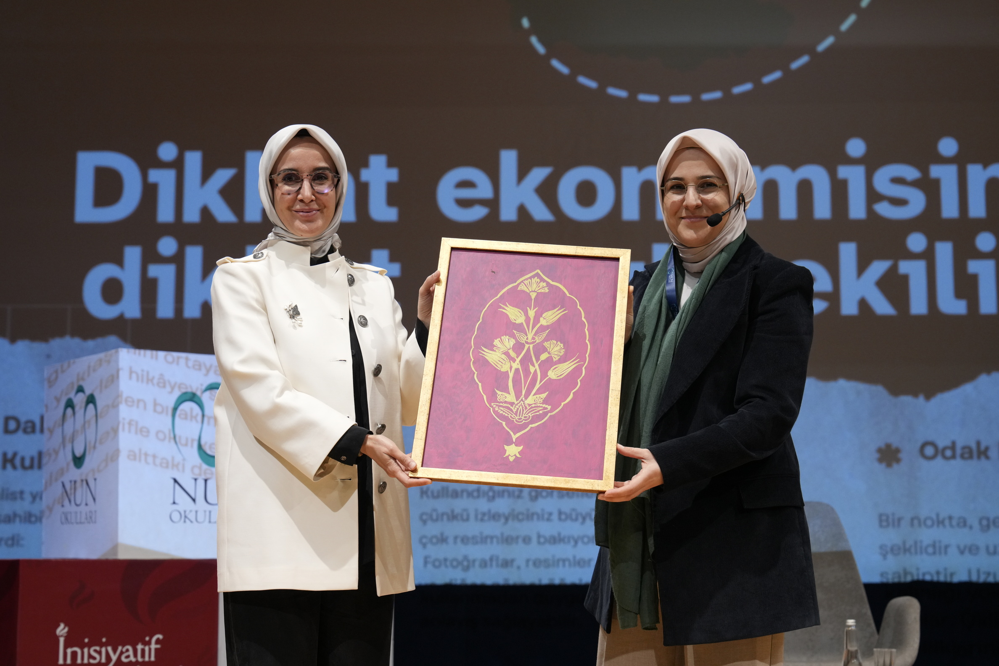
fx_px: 1637
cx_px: 500
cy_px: 333
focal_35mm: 59
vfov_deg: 23.0
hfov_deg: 33.9
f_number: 4.5
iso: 2000
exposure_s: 1/125
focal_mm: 59
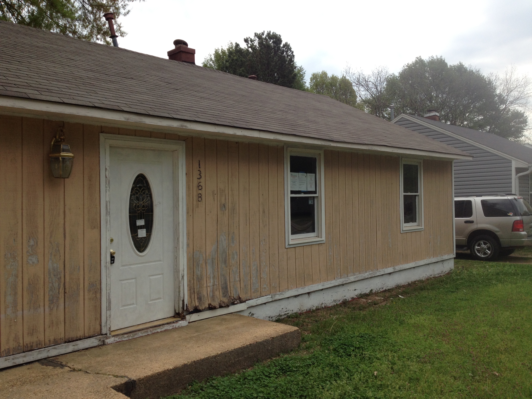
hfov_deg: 52.6
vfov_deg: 40.7
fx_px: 538
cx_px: 266
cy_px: 200
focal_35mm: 35
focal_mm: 4.28
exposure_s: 1/1082
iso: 50
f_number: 2.4
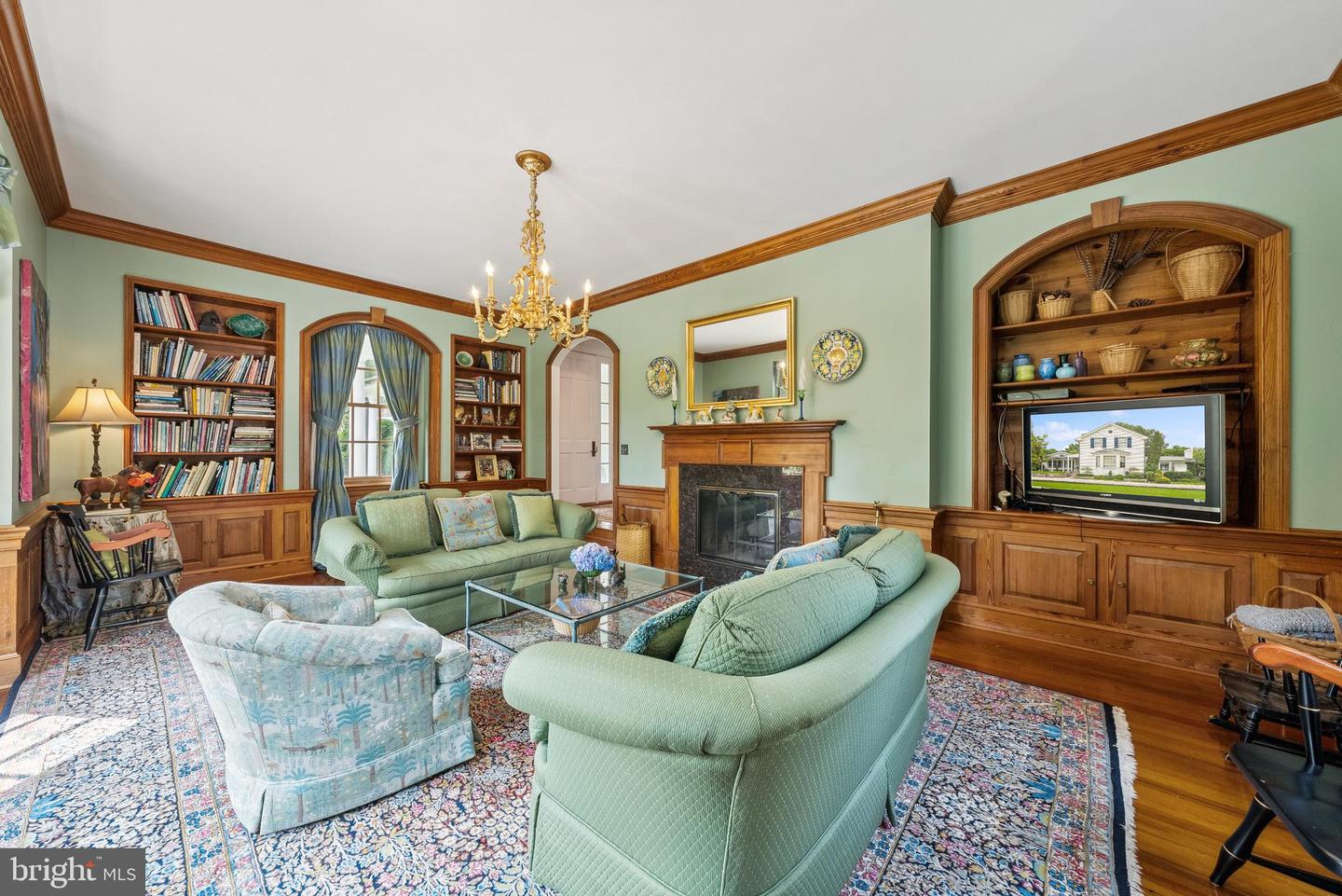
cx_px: 671
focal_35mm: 13
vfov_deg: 85.5
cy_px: 448
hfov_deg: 108.3
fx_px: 485
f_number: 7.1
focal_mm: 13
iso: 640
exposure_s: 1/50
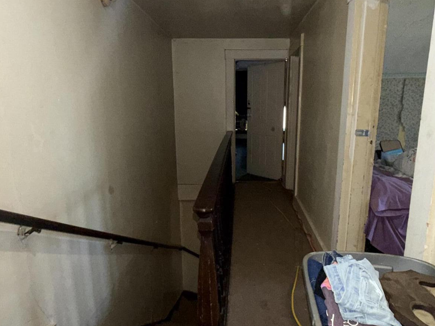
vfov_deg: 56.8
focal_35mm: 24
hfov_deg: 71.5
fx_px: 302
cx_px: 232
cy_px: 164
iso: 200
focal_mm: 2.22
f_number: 2.2
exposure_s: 1/60
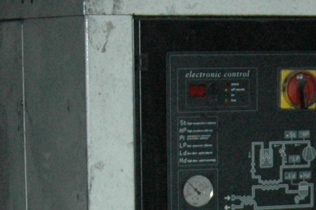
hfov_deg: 12.2
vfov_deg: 8.0
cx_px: 277
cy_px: 347
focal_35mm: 167
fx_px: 1465
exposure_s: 1/60
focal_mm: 24
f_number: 4
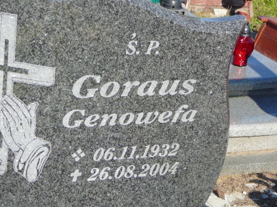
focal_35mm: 95
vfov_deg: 15.6
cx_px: 138
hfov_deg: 20.7
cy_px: 104
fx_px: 760
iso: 80
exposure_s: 1/400
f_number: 3.9
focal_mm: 14.1
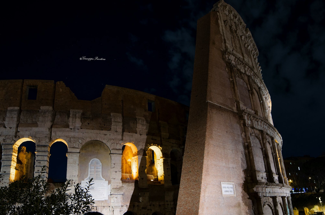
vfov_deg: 51.0
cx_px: 150
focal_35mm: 25
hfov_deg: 71.5
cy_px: 120
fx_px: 225
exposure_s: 2.5
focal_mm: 14
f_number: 5.6
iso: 100
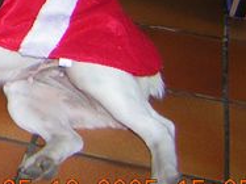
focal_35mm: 123
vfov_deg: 11.7
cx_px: -120
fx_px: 874
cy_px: -59
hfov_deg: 14.9
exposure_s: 1/60.1
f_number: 2.6
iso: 50
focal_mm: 4.7
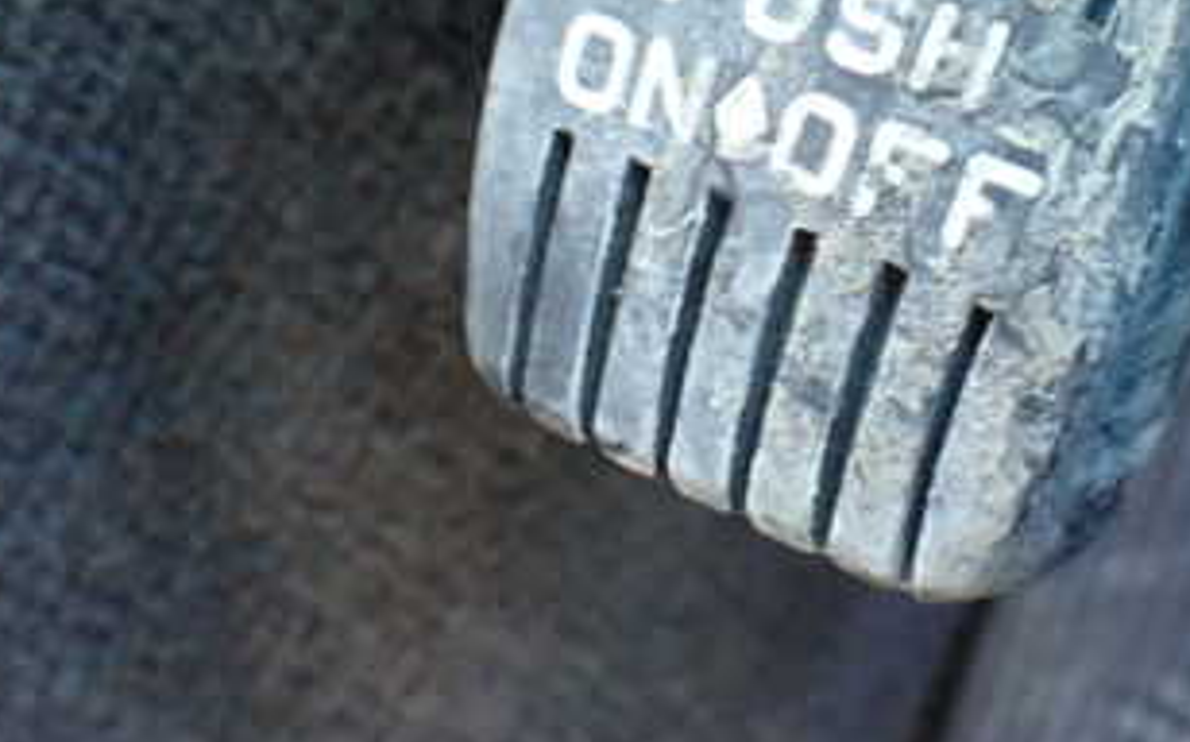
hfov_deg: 32.5
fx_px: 2009
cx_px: 854
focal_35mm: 62
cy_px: 19
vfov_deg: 20.3
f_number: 2.3
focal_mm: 5.4
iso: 1000
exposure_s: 1/30
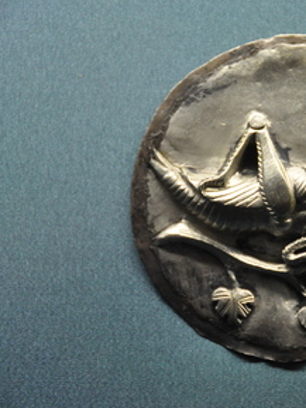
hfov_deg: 8.2
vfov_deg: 11.0
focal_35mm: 180
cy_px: 205
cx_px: 298
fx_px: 2120
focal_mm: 82
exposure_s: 1/125
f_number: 5
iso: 2000
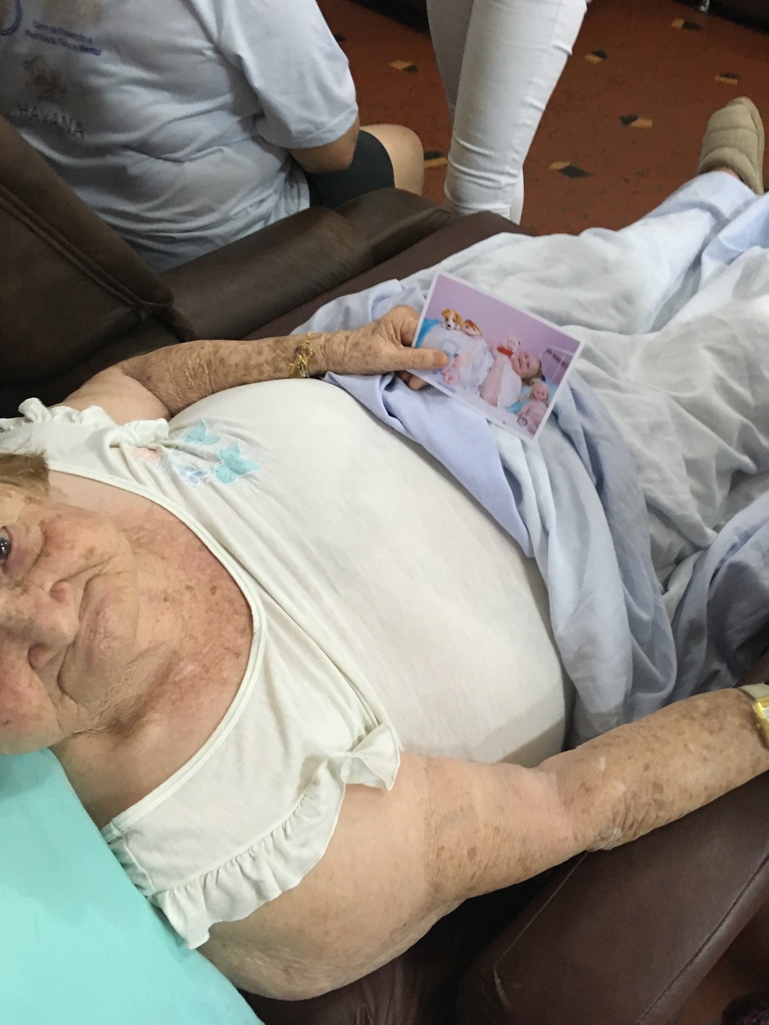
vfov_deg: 61.7
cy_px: 512
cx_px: 384
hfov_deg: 48.2
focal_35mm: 29
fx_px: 859
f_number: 2.2
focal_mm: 4.15
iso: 200
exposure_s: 1/17
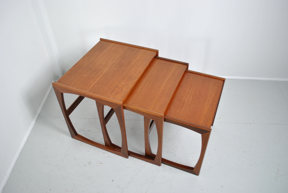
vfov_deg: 43.7
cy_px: 96
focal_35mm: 30
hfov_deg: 61.9
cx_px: 144
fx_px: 240
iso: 250
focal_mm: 20
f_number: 4
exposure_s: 1/30
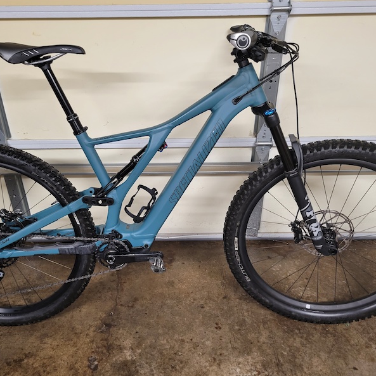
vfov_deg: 52.5
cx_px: 173
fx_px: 381
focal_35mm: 31
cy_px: 189
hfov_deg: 52.5
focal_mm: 5.4
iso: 250
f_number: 1.8
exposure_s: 1/40
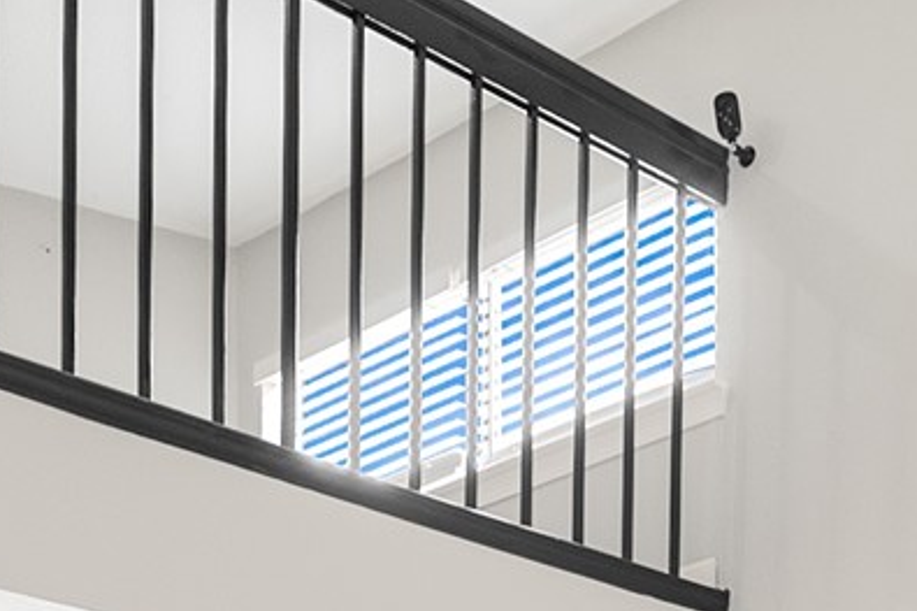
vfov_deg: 14.3
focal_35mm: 77
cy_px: 1272
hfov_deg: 25.9
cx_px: 708
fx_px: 1960
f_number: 7.1
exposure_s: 1/50
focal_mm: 14
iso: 400
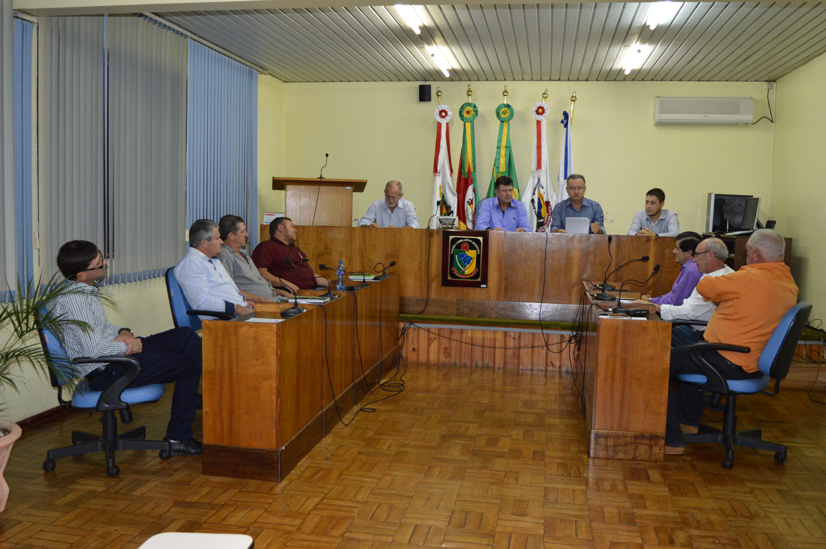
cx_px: 413
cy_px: 274
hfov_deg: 55.1
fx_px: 791
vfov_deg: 38.3
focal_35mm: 34
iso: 1100
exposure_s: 1/60
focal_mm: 23
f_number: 3.8
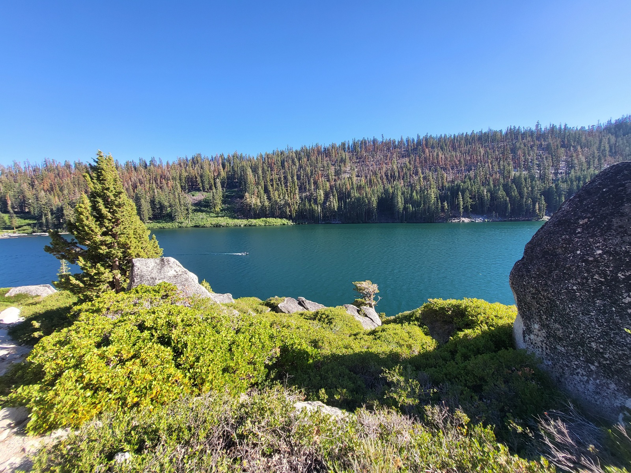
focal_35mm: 13
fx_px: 237
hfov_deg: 106.2
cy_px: 236
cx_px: 316
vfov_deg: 89.9
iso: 32
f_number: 2.2
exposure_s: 1/400
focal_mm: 1.74
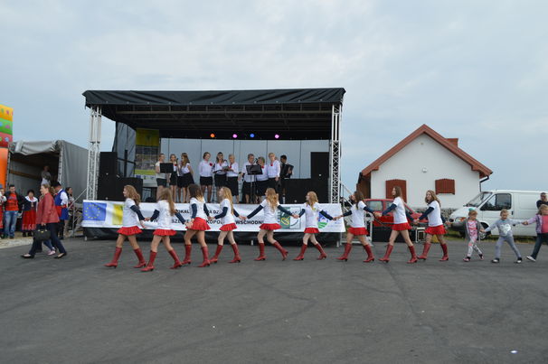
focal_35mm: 33
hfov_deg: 57.3
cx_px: 274
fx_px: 502
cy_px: 182
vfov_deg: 39.9
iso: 100
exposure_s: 1/160
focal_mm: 22
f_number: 6.3
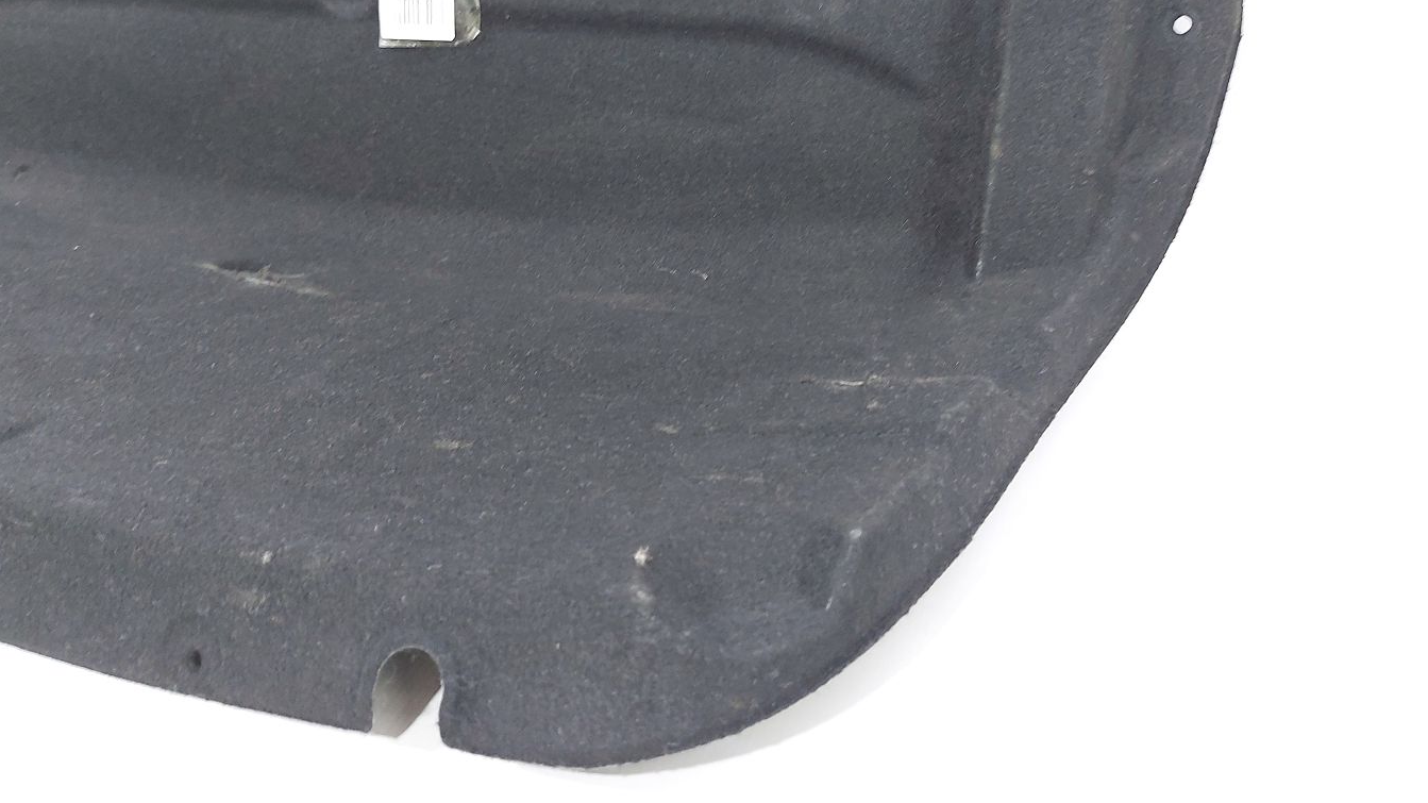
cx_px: 718
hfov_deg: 69.9
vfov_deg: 42.5
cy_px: 294
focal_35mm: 27
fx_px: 1022
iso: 200
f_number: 1.8
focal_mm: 5.23
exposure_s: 1/50
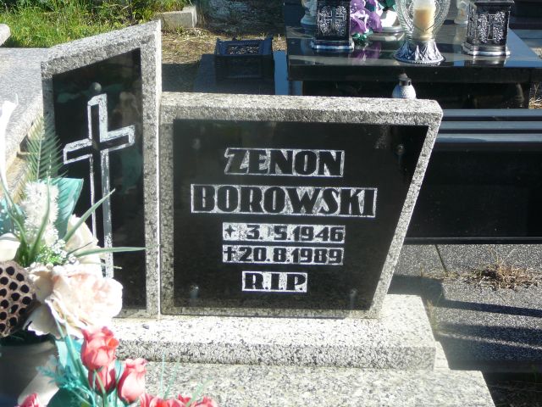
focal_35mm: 61
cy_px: 204
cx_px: 271
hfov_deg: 31.7
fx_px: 955
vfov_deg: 24.0
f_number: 3.6
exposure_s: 1/400
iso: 80
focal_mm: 9.1
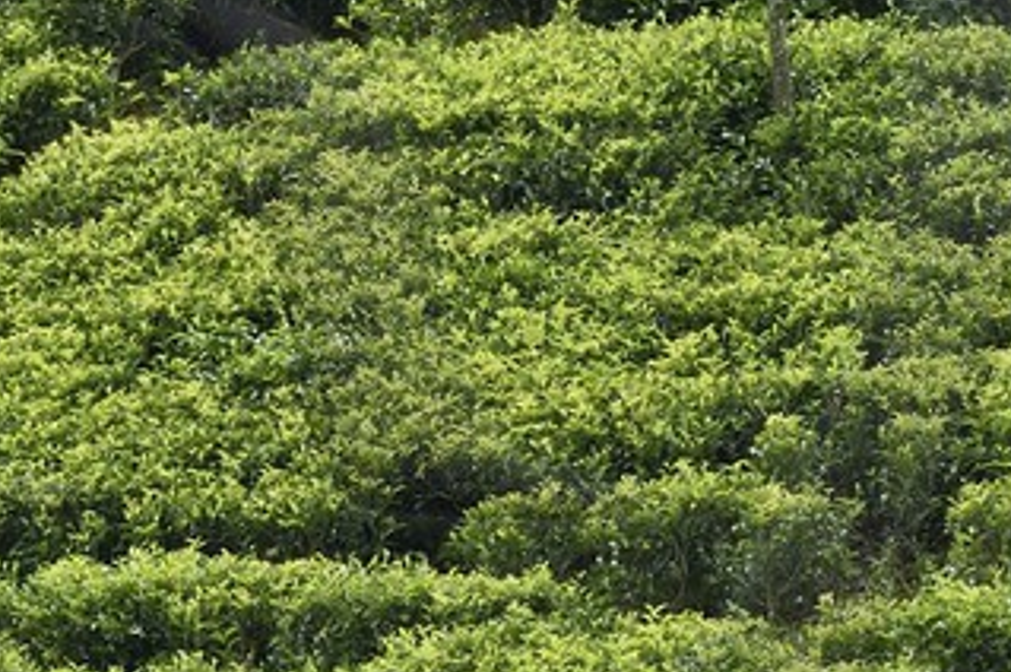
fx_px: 28166
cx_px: -279
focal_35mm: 1004
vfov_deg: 1.4
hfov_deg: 2.1
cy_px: 3
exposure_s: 1/250
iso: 200
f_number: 8
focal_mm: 200
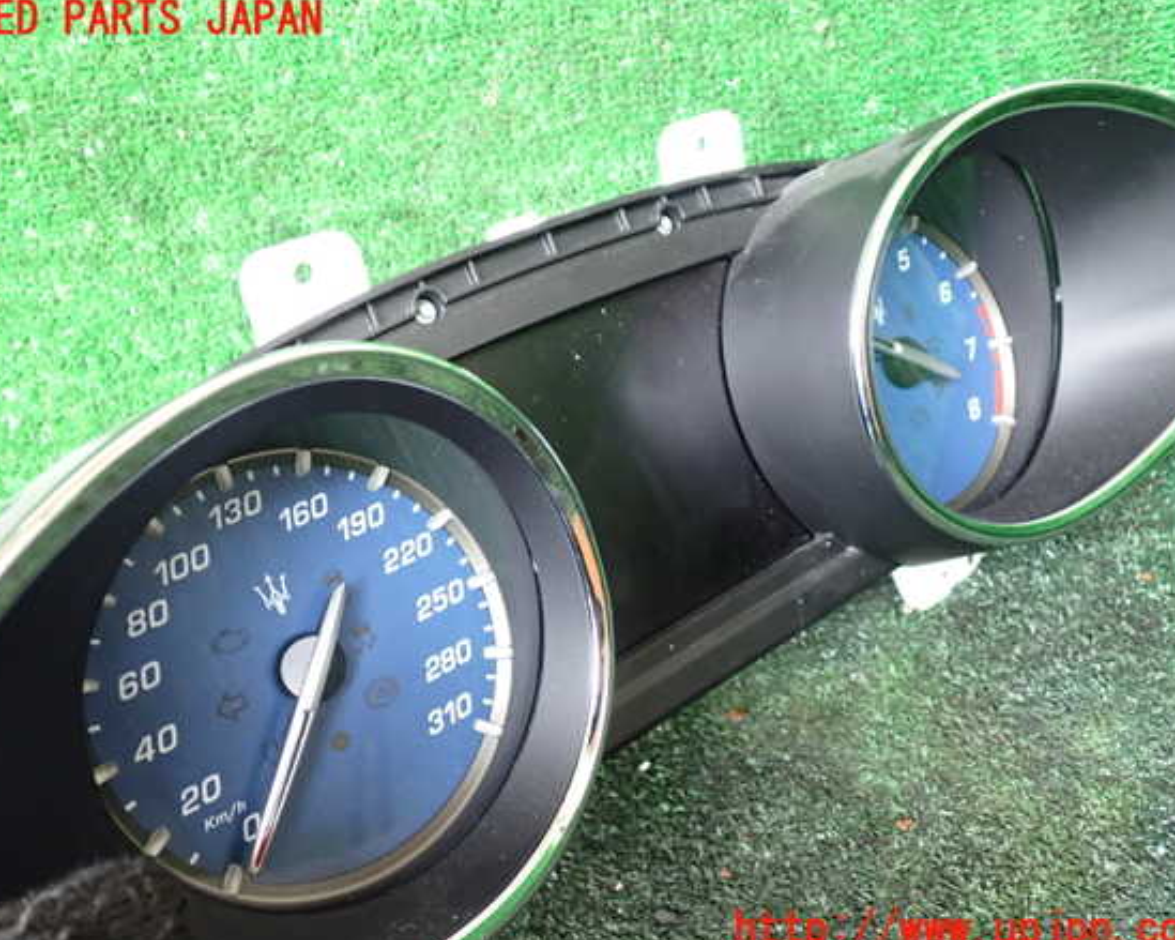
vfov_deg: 45.8
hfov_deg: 55.7
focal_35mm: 32
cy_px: 475
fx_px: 1113
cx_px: 576
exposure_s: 1/30
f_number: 2.3
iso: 500
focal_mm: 5.4
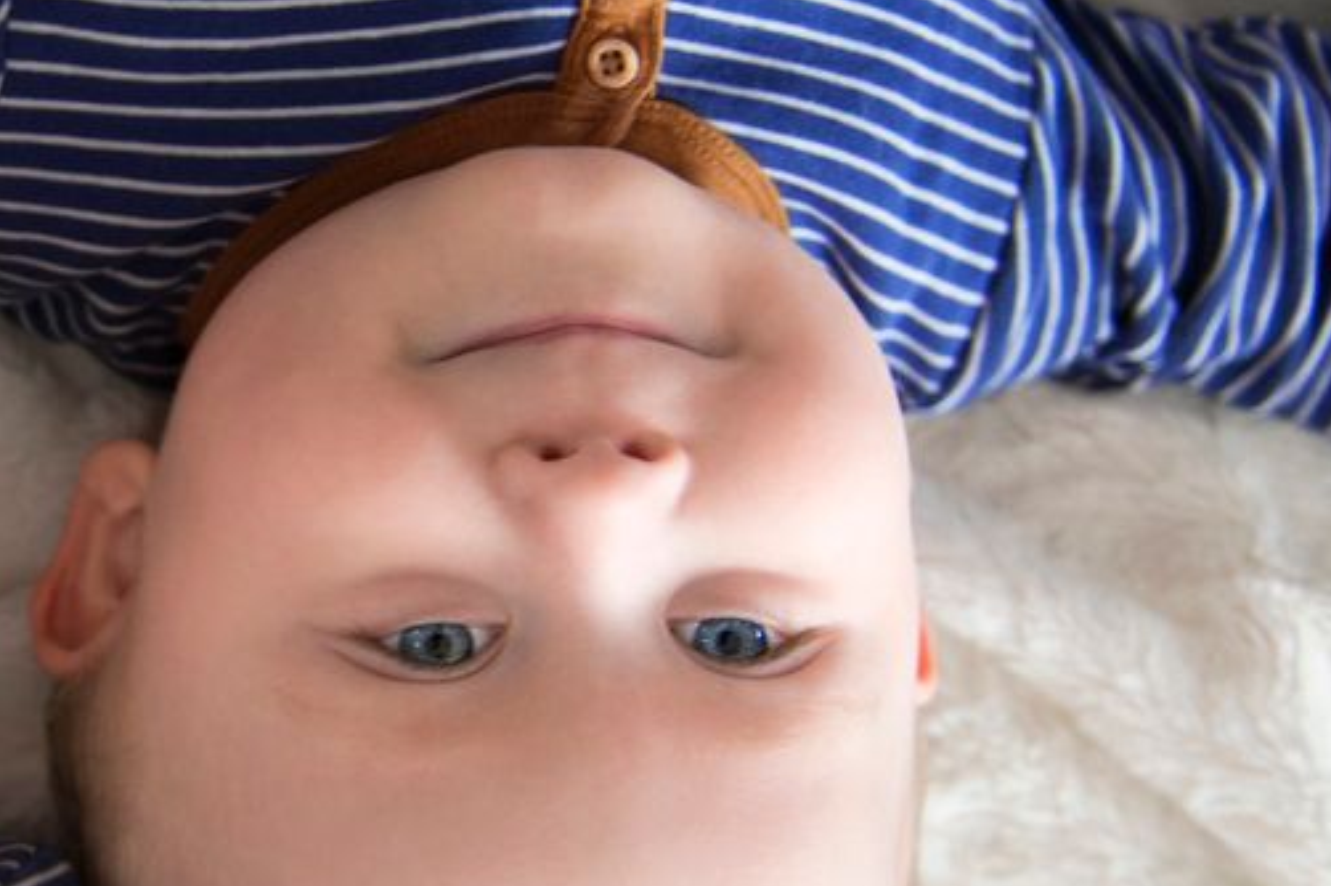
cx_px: -125
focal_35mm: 80
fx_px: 2956
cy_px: 531
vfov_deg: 17.0
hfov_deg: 23.8
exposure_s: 1/125
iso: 500
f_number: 2.8
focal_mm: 32
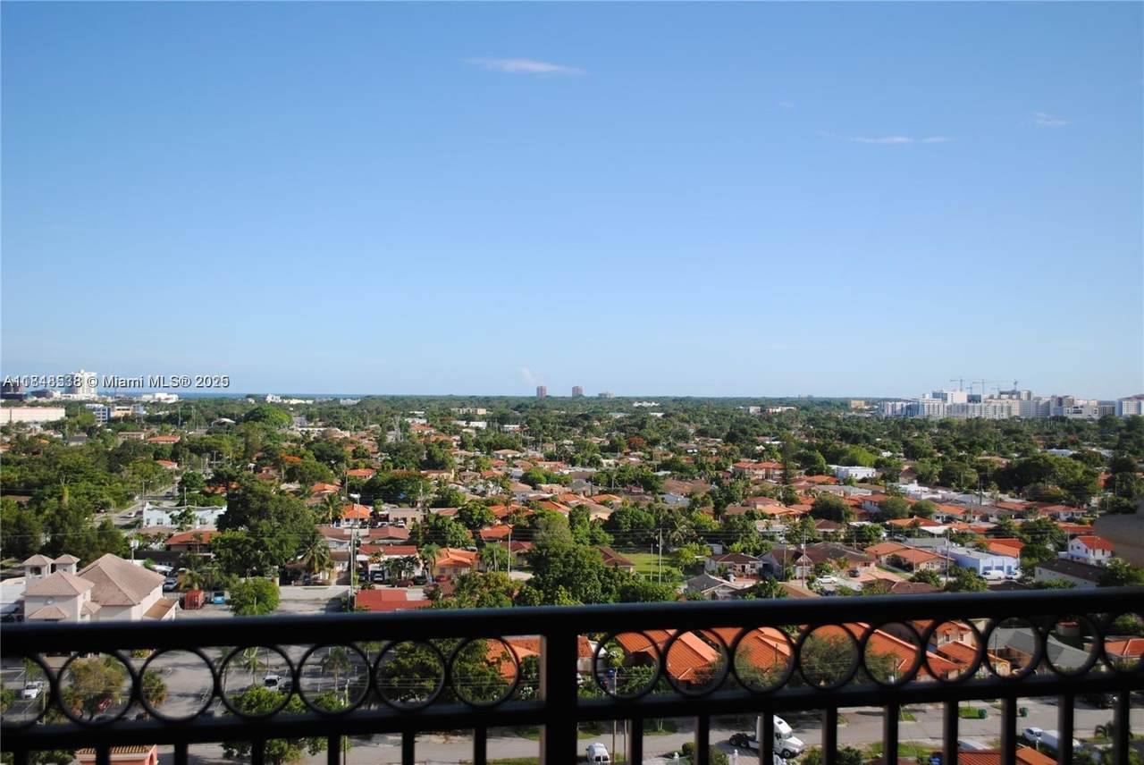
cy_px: 382
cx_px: 572
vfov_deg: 36.9
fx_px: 1145
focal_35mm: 36
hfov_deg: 53.1
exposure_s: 1/1000
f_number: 4
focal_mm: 24
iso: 140
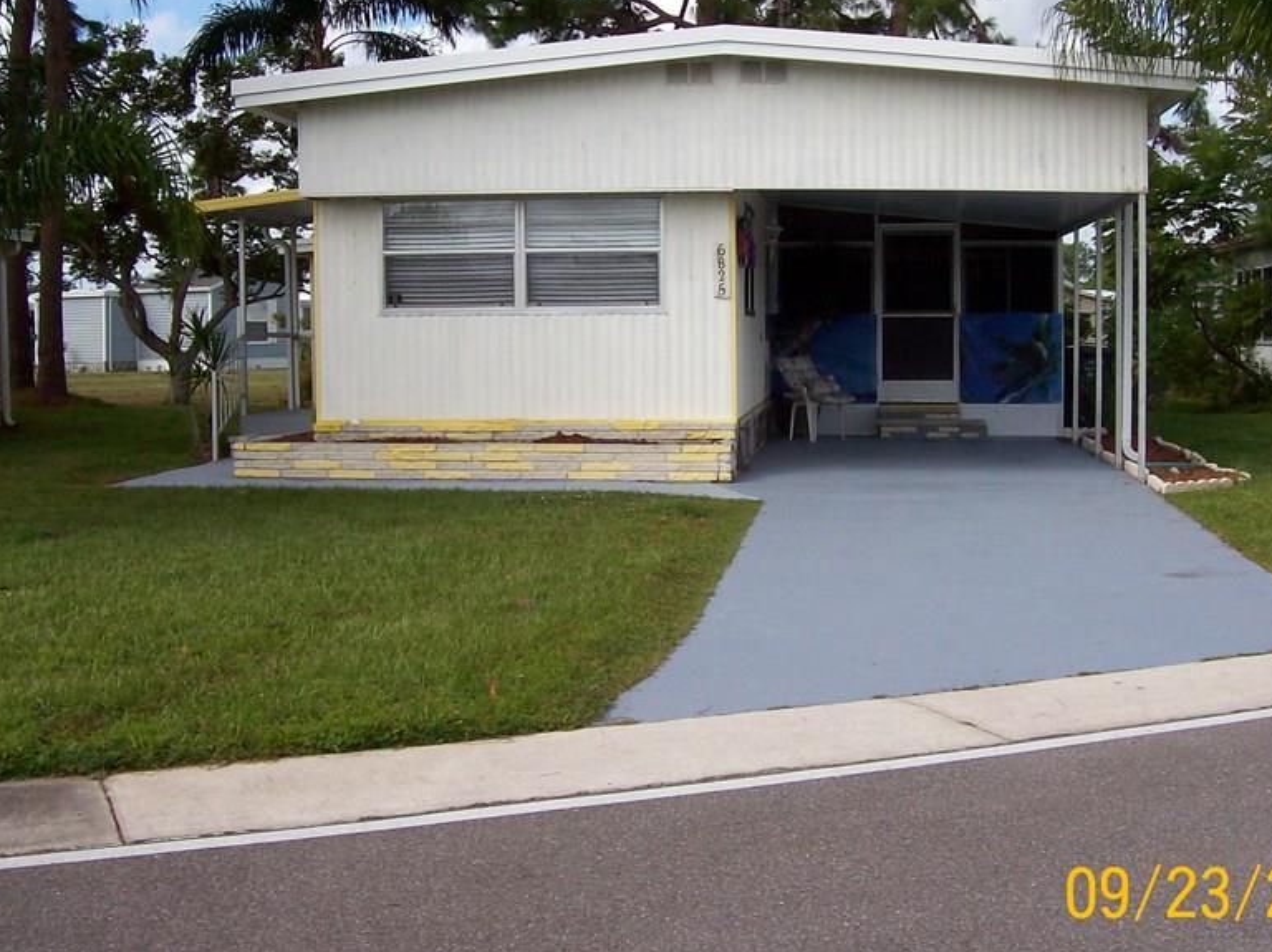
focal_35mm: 48
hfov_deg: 39.7
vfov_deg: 30.2
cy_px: 413
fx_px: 1763
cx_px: 634
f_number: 4.8
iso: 80
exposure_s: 1/598
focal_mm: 6
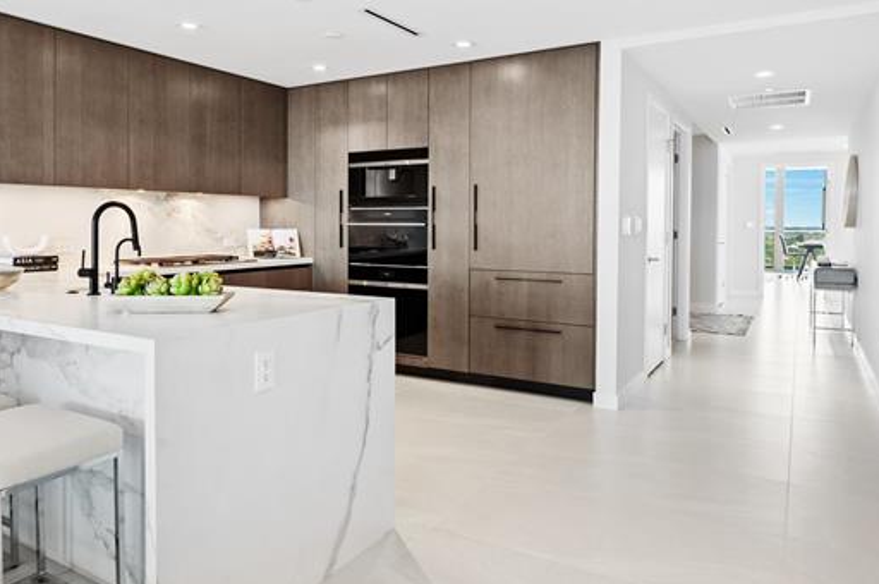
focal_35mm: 25
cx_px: 395
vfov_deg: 51.1
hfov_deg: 71.4
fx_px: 610
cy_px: 263
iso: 200
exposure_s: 1/2
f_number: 8
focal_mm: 16
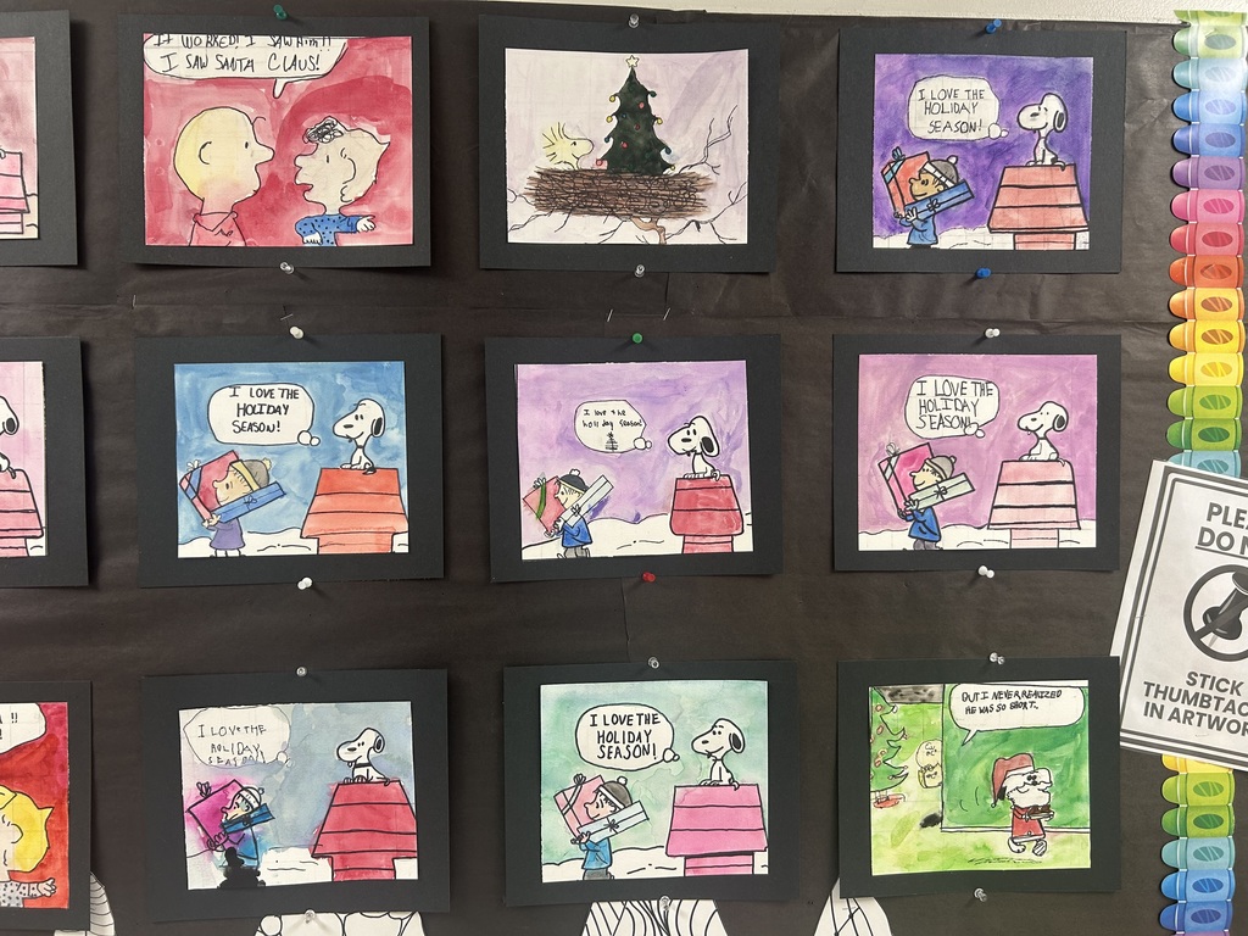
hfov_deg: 67.3
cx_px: 624
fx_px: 937
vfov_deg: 53.1
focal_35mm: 26
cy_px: 468
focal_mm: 5.7
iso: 80
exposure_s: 1/60
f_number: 1.5
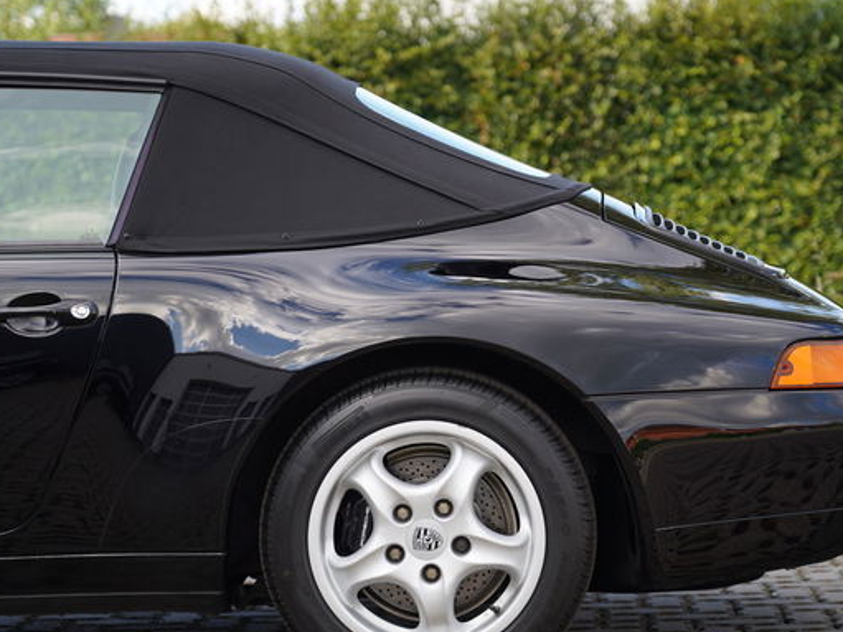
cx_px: 506
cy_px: 312
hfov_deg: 16.4
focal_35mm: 120
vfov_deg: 12.3
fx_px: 2922
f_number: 4
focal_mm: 83
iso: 100
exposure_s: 1/160
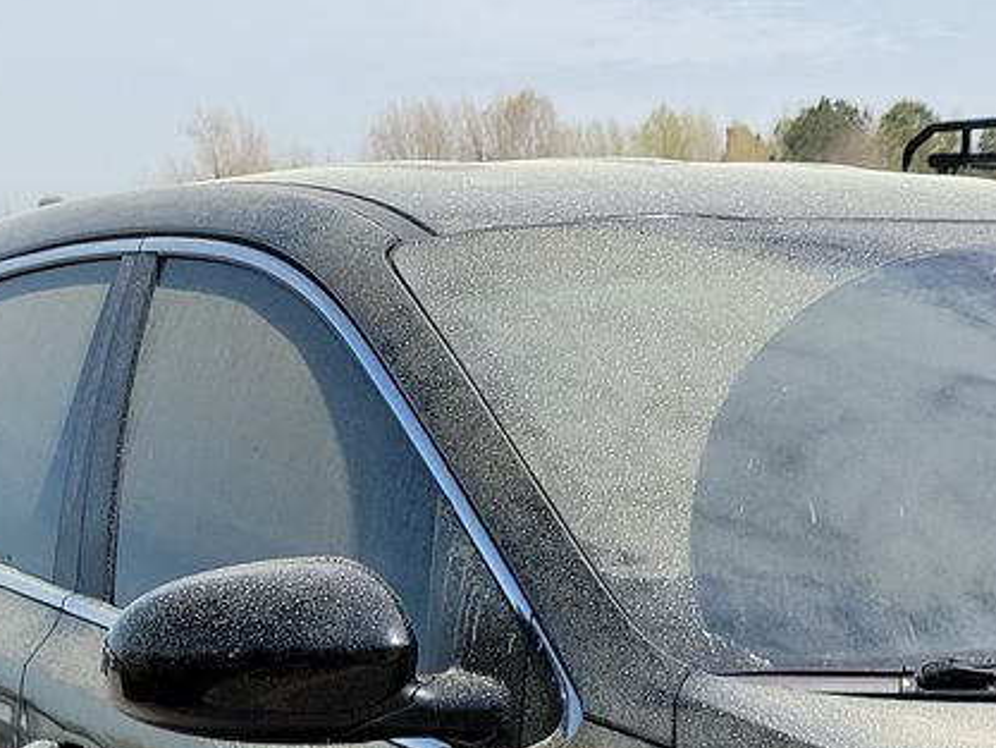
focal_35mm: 92
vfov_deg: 14.8
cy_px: 1166
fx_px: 2648
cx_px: 1225
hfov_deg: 19.9
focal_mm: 6.7
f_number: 1.8
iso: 50
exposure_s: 1/695
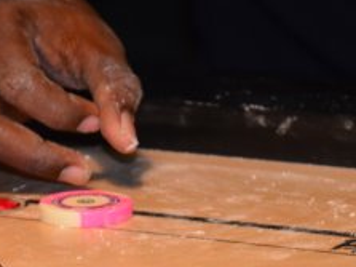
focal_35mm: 407
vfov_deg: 3.6
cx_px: 121
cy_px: 254
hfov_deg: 4.9
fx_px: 4186
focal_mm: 105
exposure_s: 1/50
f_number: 5.6
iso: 400
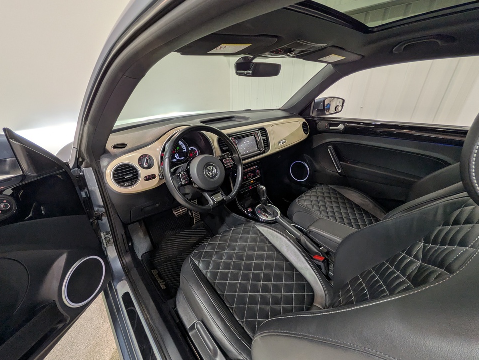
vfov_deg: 81.7
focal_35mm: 15
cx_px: 226
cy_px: 182
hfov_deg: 98.1
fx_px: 208
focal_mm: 1.83
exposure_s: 1/24
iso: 49
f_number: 2.2
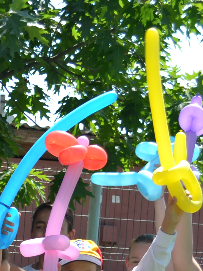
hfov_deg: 10.4
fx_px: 1064
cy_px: 230
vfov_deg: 14.4
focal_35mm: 136
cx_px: -130
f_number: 4.2
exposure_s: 1/250
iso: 100
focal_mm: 26
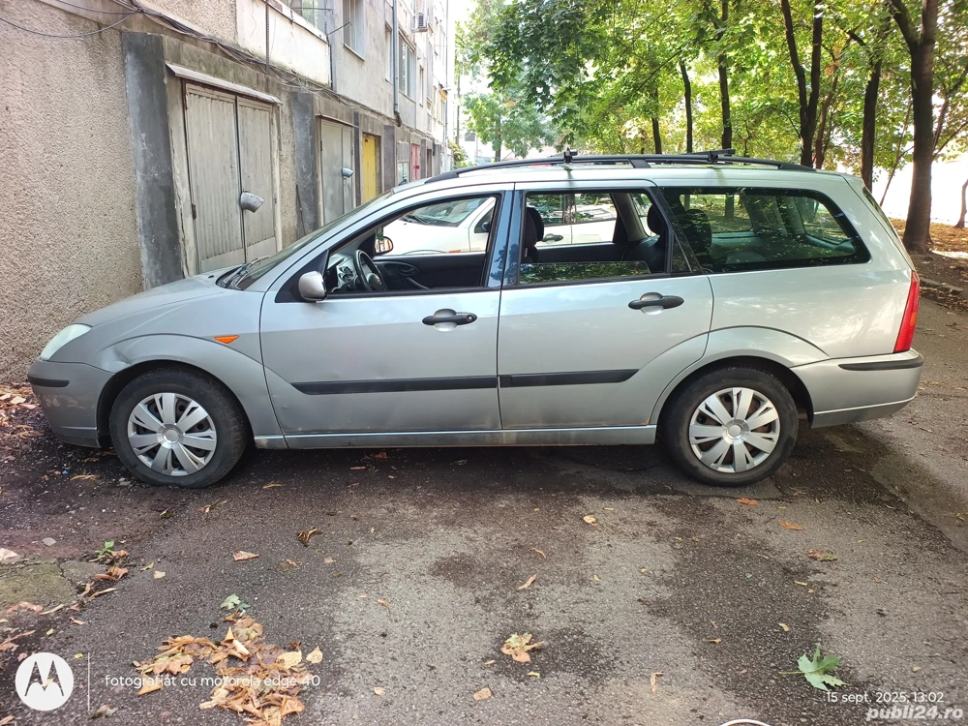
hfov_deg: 71.6
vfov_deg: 56.8
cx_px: 484
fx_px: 671
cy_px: 363
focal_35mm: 24
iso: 182
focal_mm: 5.89
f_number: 1.4
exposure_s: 1/100
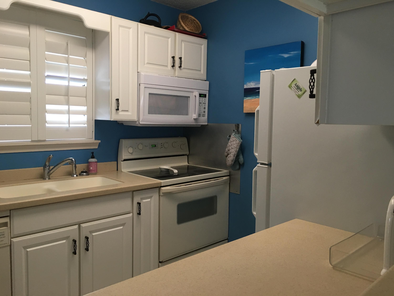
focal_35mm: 29
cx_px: 197
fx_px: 330
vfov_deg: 48.2
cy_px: 148
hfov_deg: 61.7
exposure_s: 1/15
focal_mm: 4.15
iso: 50
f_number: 2.2
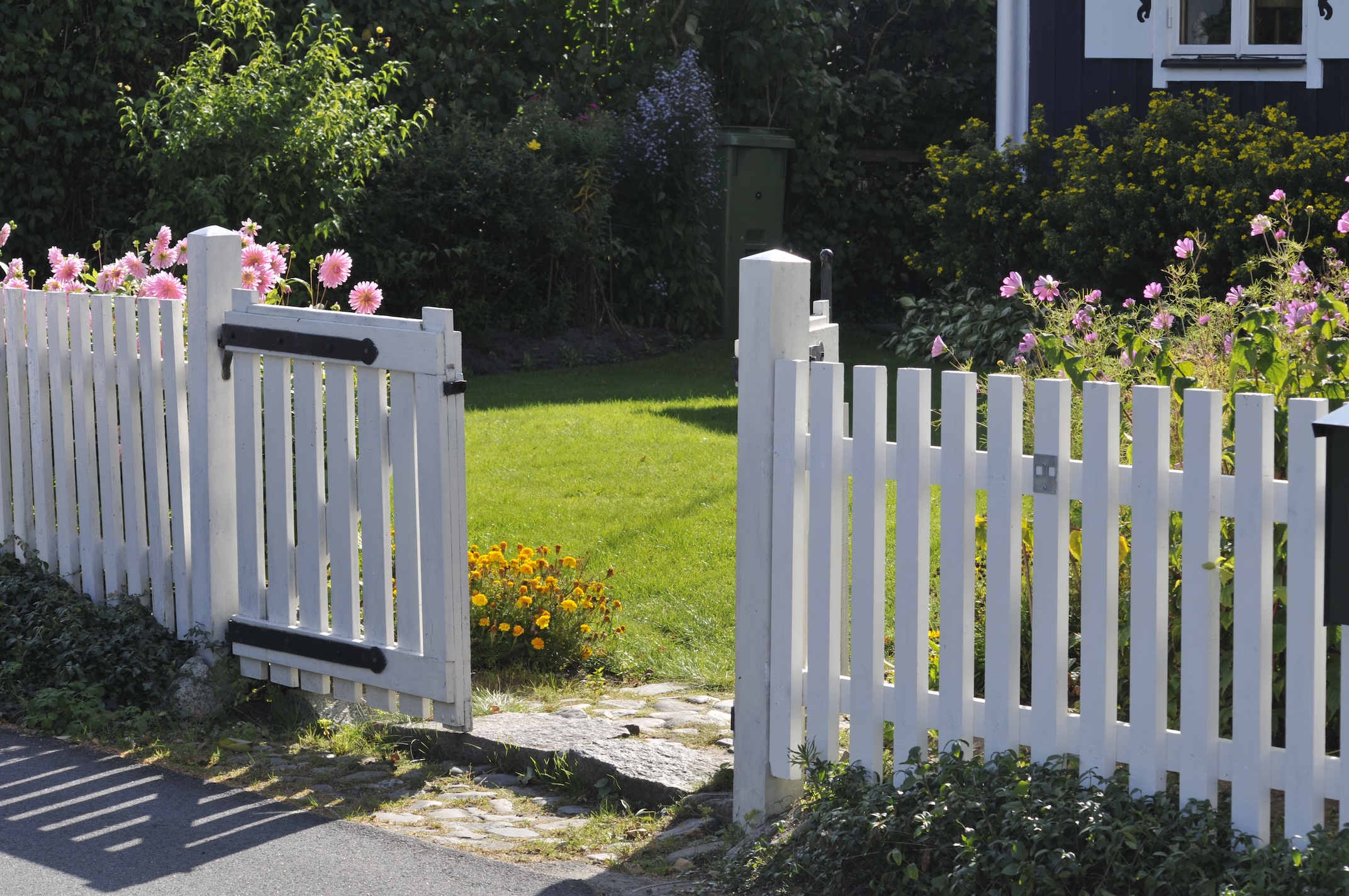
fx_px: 3930
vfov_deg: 13.0
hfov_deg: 19.5
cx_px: 674
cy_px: 448
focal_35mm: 105
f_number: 9
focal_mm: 70
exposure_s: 1/320
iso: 200
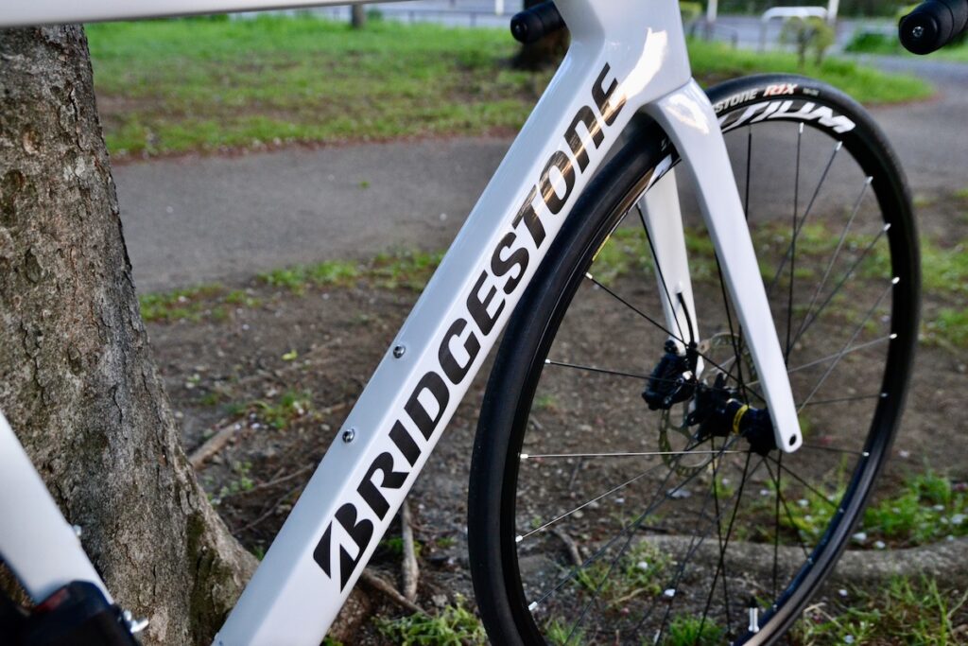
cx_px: 484
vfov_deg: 40.0
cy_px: 323
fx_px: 887
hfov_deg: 57.2
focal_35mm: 33
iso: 1600
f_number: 5
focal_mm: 22
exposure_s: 1/100
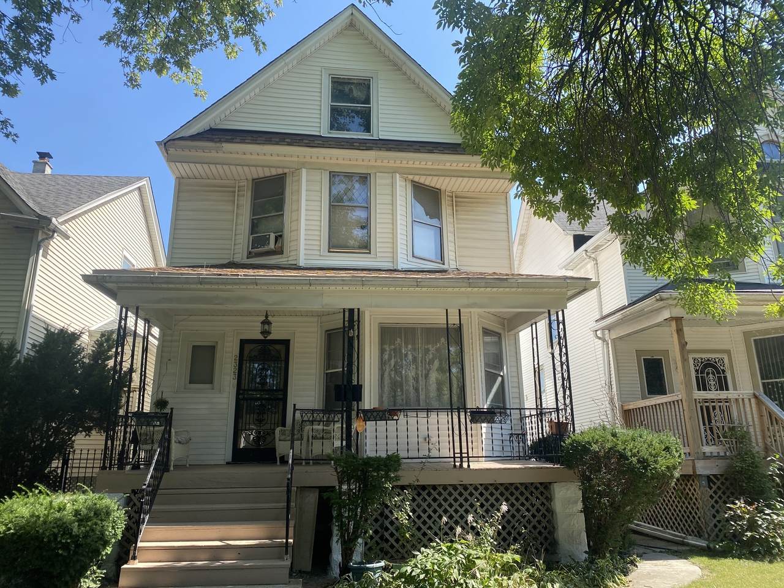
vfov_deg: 53.1
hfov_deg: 67.3
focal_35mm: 26
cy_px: 294
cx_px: 392
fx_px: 589
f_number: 1.8
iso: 32
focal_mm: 4.25
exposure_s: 1/884
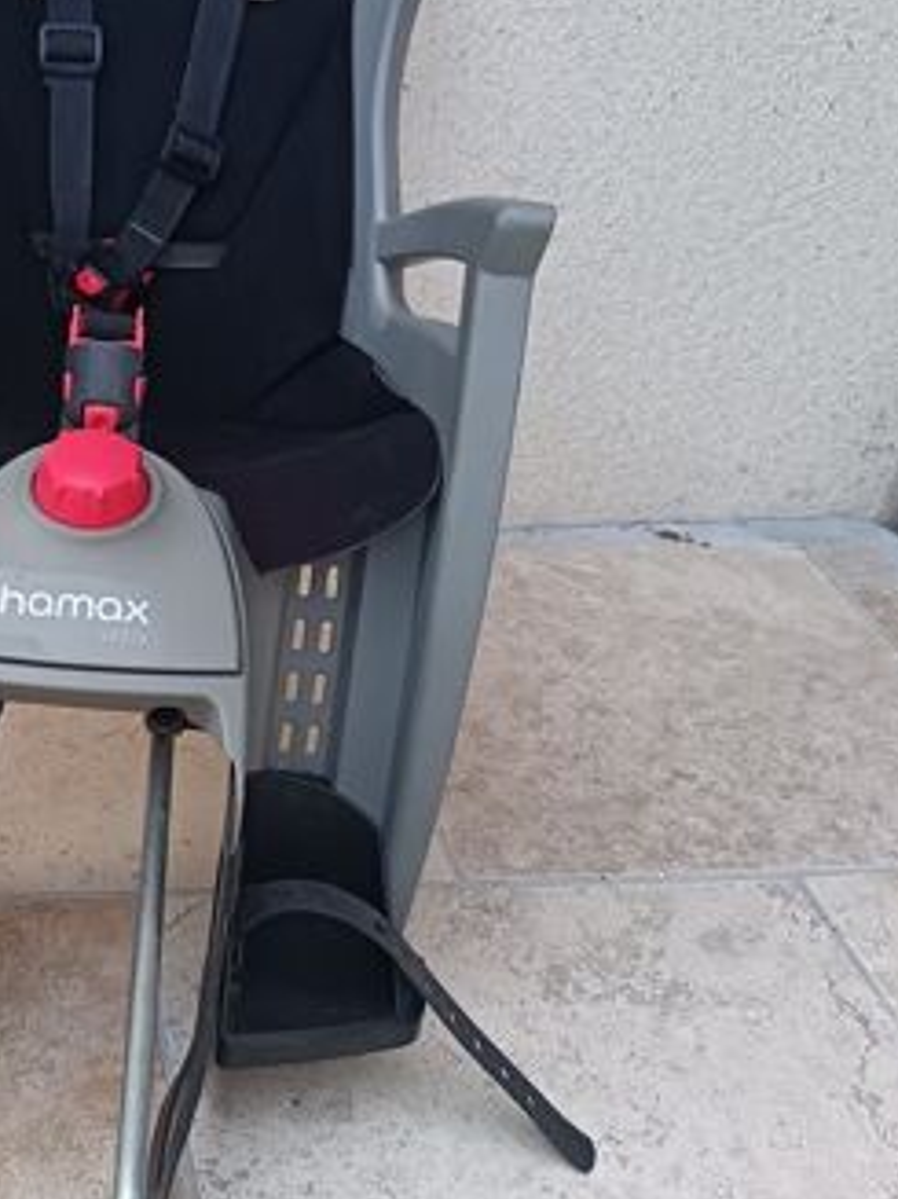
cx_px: 44
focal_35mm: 47
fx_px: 1627
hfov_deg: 29.2
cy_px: 678
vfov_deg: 40.4
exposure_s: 1/50
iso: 415
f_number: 1.75
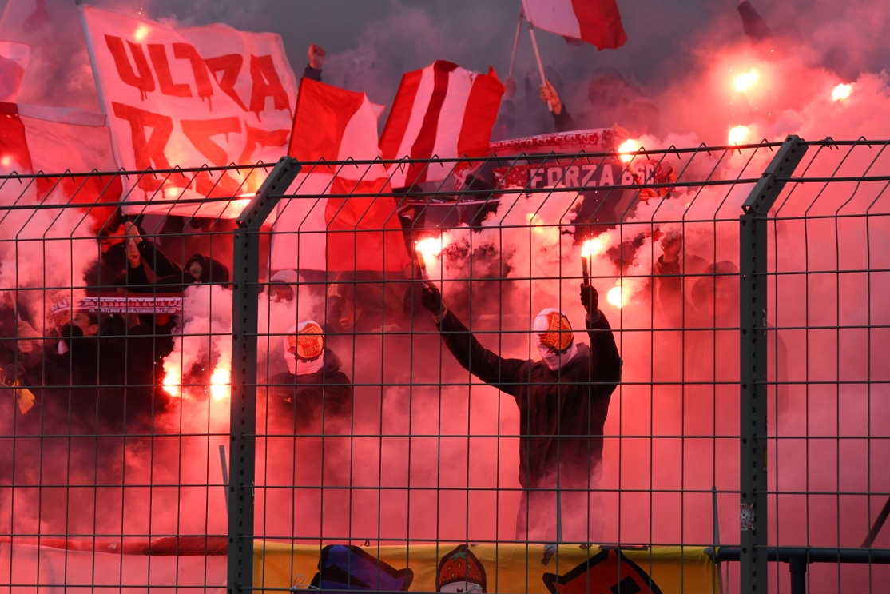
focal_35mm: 232
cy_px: 277
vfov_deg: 5.9
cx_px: 434
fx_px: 5736
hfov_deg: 8.9
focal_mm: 135
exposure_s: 1/1250
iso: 640
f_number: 8
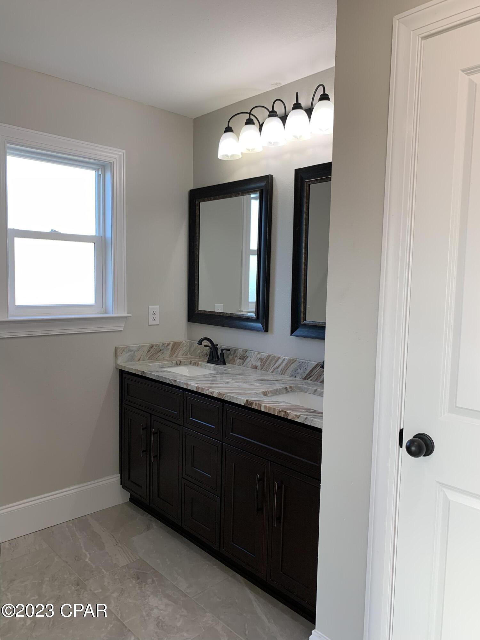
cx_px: 240
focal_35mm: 26
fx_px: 481
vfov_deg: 67.3
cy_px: 320
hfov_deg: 53.1
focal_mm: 4.25
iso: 40
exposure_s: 1/120
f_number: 1.8
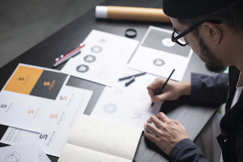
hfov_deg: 39.6
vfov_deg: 27.0
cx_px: 122
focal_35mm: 50
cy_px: 81
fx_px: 337
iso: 200
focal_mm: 50
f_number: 3.2
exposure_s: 1/100
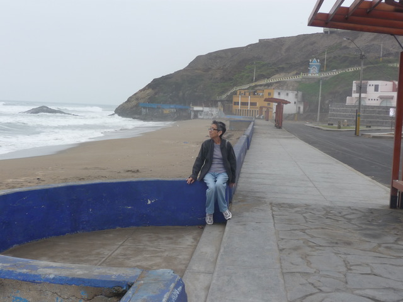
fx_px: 524
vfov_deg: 32.2
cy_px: 151
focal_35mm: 45
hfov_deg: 42.1
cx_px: 202
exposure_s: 1/400
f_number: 4.1
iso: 100
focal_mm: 7.6
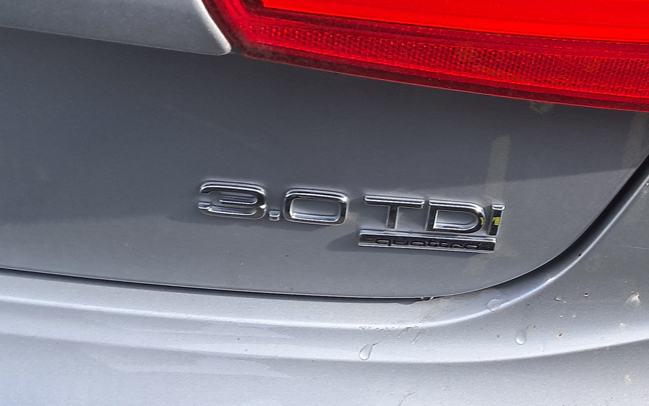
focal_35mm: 69
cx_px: 574
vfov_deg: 18.8
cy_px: 150
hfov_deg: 28.7
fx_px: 1221
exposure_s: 1/321
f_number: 1.8
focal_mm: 4
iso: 50
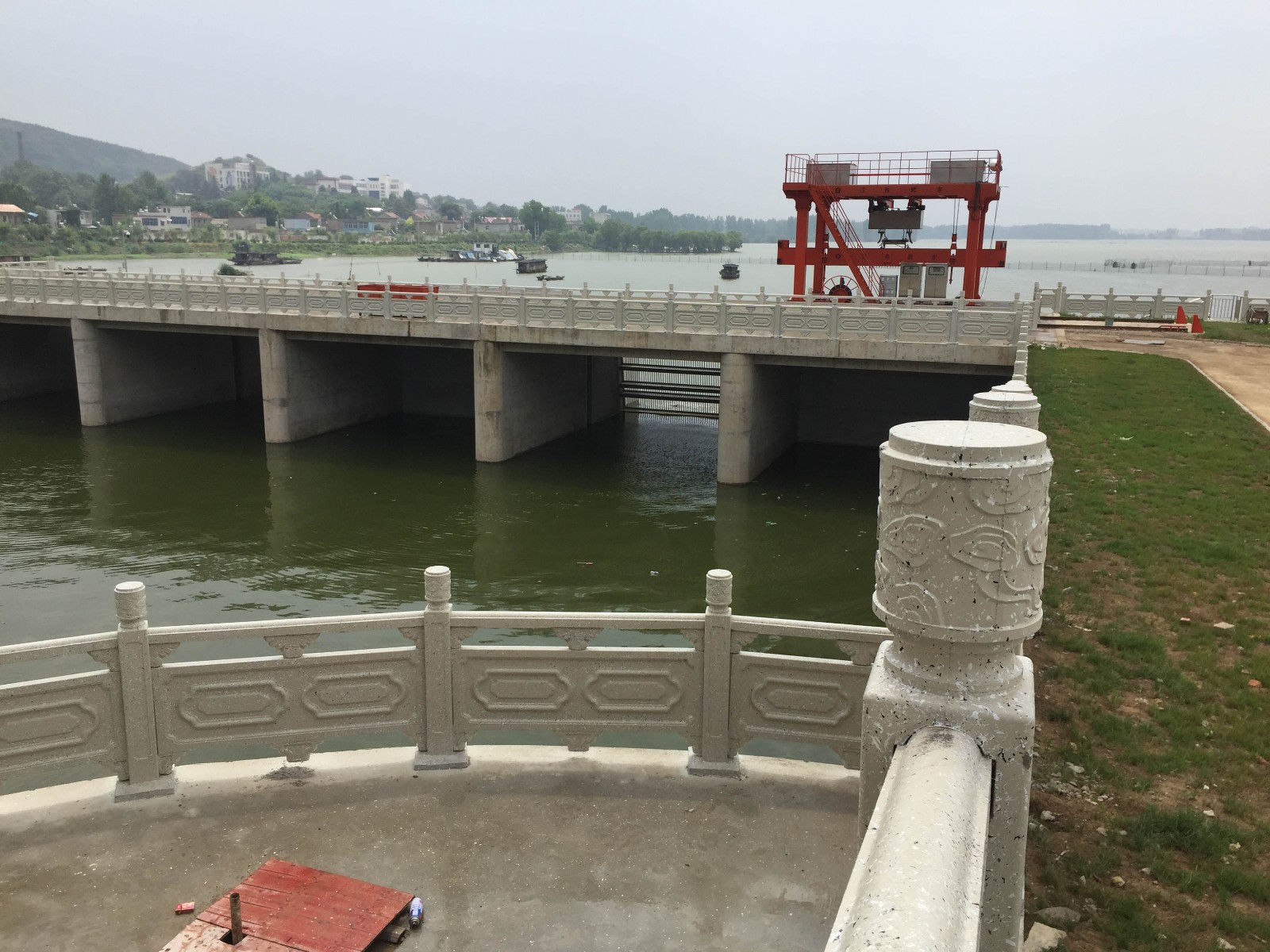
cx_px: 635
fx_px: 1064
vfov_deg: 48.2
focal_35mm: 29
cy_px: 476
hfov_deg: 61.7
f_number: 2.2
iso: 32
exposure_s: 1/2639
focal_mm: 4.15
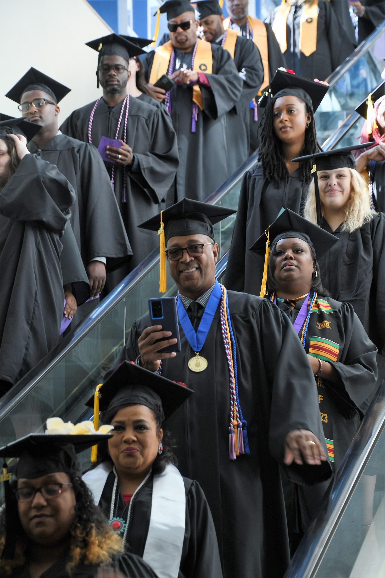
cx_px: 192
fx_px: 1924
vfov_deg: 17.1
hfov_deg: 11.4
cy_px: 289
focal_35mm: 120
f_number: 5.3
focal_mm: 80
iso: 250
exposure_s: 1/80
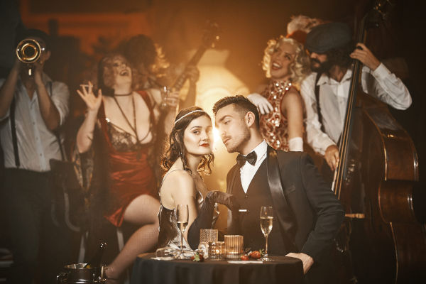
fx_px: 1597
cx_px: 213
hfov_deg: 15.2
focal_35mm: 135
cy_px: 142
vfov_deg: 10.2
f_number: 2.2
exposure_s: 1/200
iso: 640
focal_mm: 135
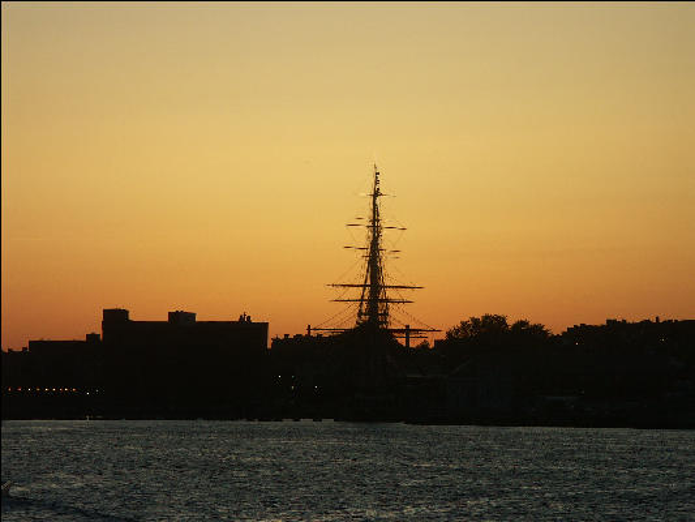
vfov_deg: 7.5
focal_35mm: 199
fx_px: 3996
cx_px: 348
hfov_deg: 9.9
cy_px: 261
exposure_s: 1/500
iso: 100
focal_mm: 50.27
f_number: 5.6
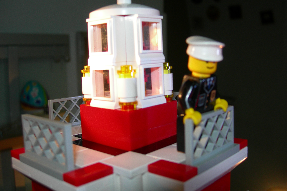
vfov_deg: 33.4
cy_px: 93
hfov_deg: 48.5
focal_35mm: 40
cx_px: 144
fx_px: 319
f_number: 2.8
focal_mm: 7.8
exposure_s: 1/30
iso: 50
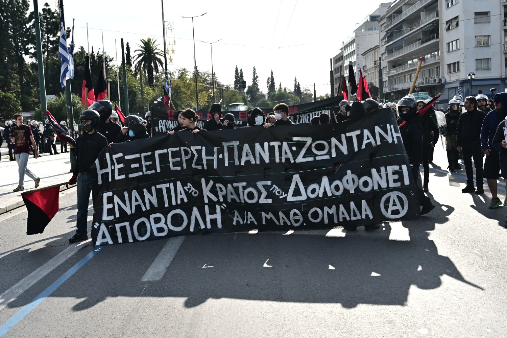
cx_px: 254
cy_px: 169
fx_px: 549
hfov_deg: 49.6
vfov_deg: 34.2
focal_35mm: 39
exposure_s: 1/5000
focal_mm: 39
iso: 640
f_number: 4
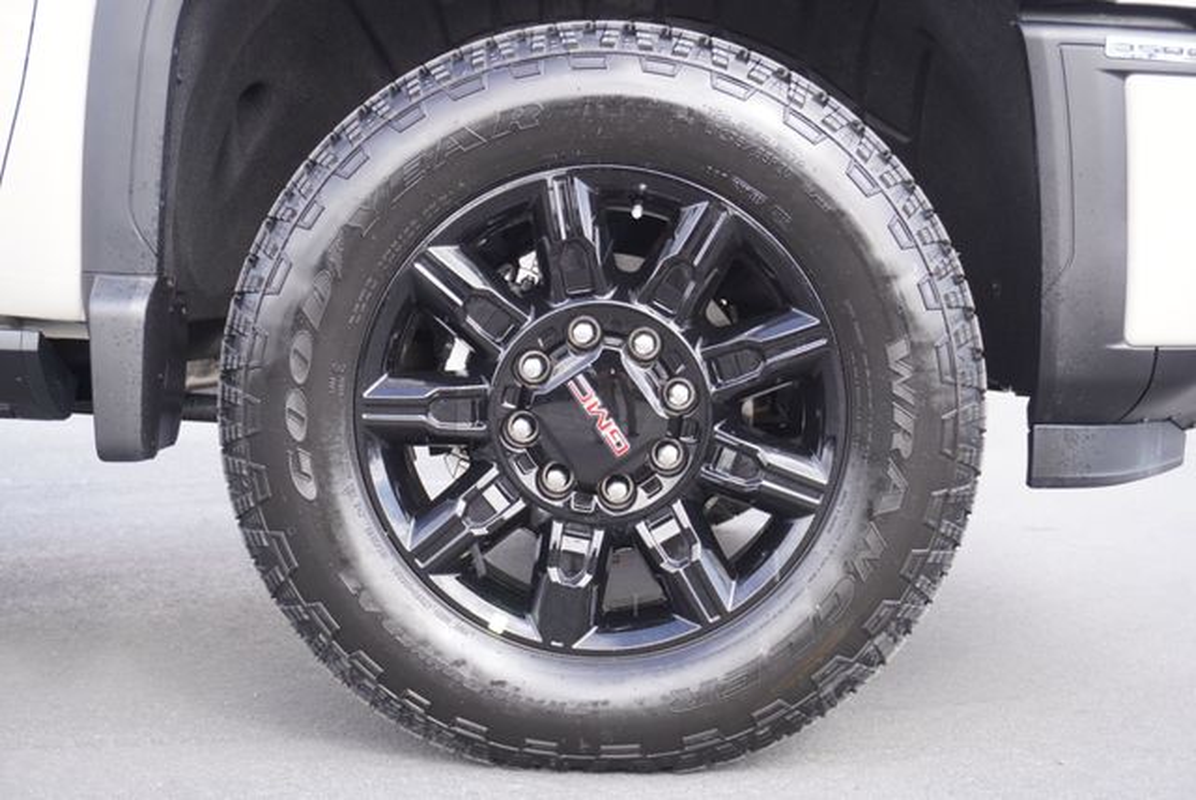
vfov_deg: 24.5
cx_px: 598
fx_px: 1845
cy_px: 400
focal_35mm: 56
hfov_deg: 35.9
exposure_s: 1/60
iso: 160
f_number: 5.6
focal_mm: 37
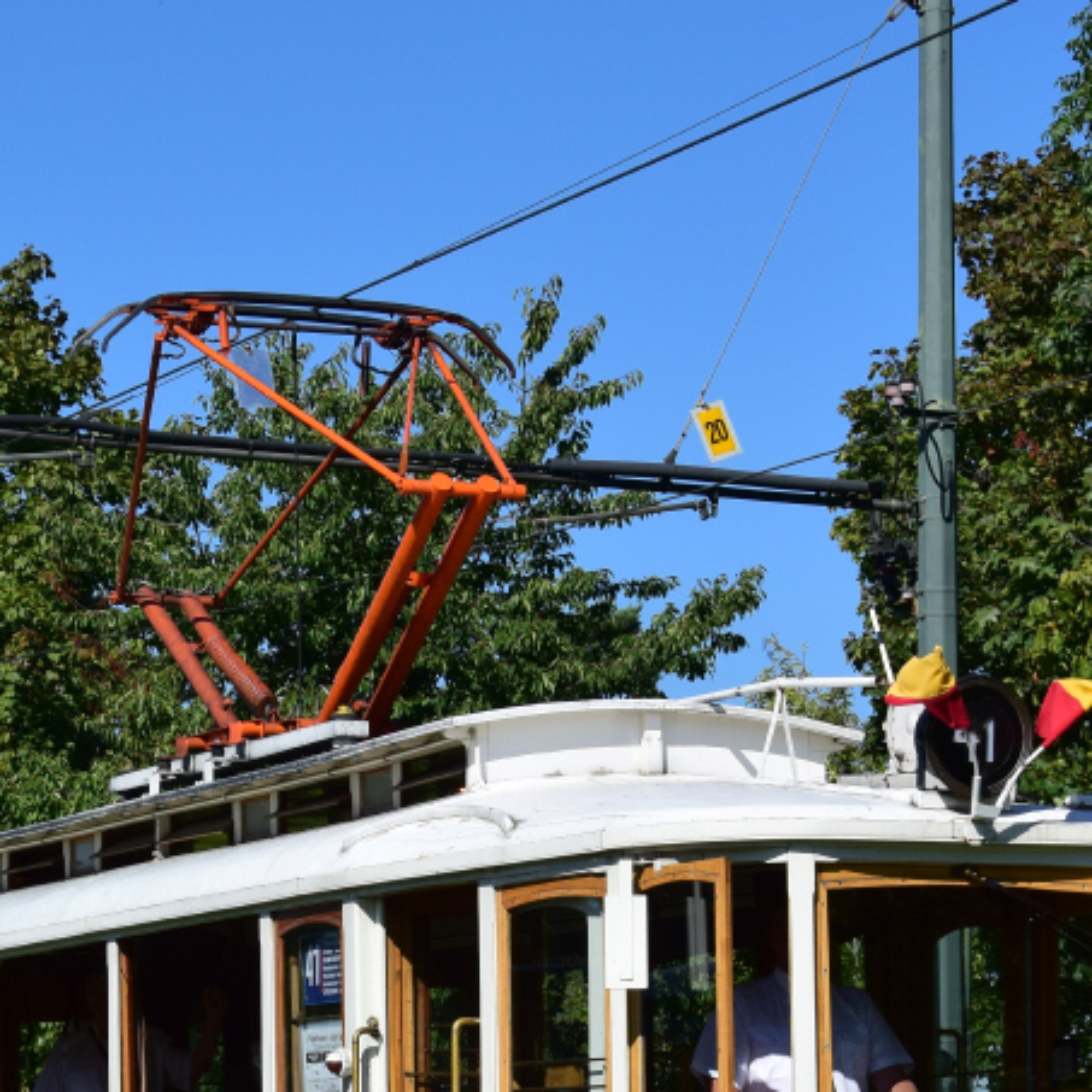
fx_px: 4961
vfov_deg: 12.5
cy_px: 917
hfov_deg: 12.6
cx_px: 499
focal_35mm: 139
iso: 200
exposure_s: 1/1000
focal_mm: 38
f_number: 6.3
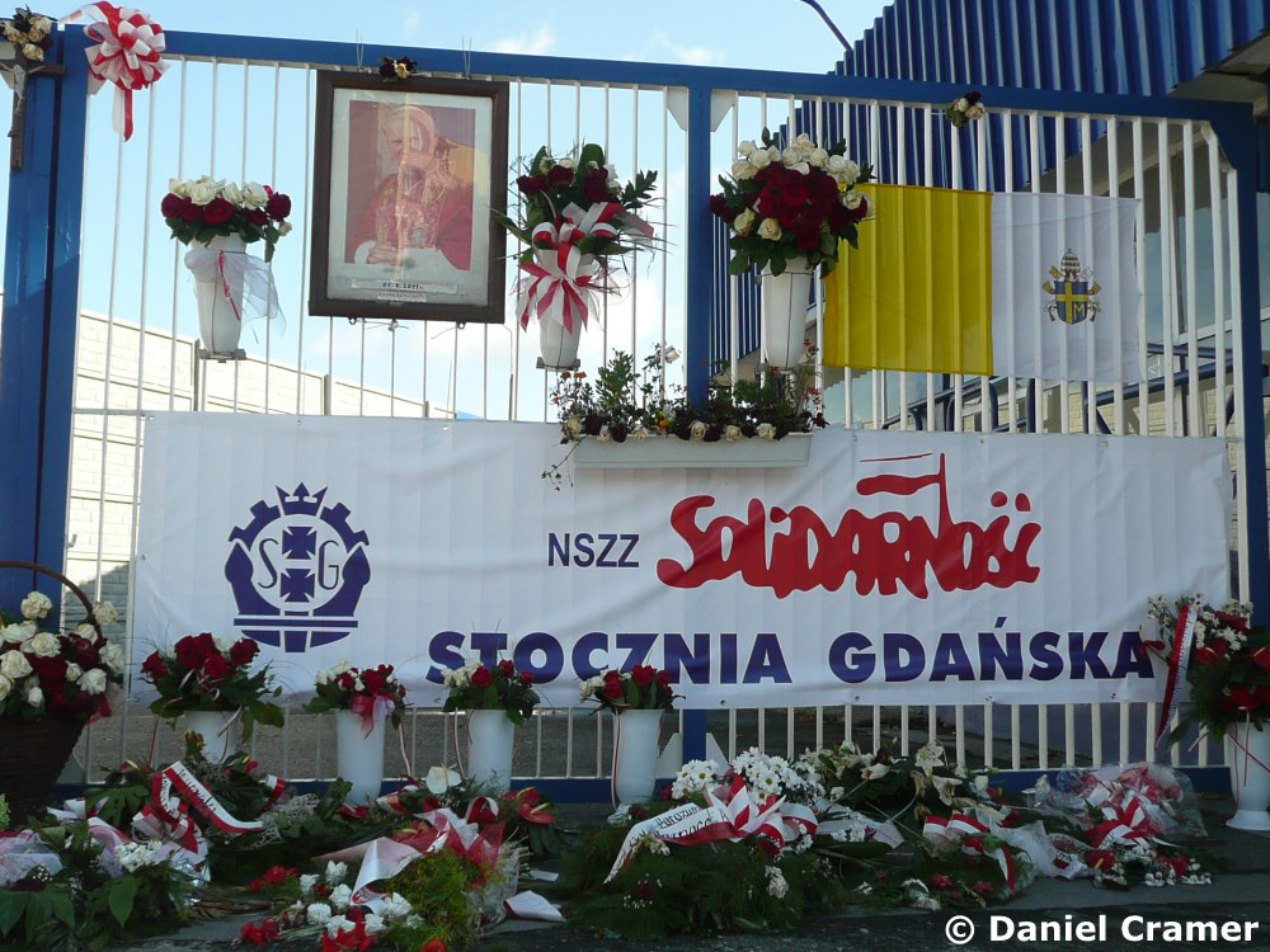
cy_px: 476
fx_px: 1431
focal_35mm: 39
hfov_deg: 47.9
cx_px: 635
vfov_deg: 36.8
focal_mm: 4.6
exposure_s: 1/400
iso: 100
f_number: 3.3
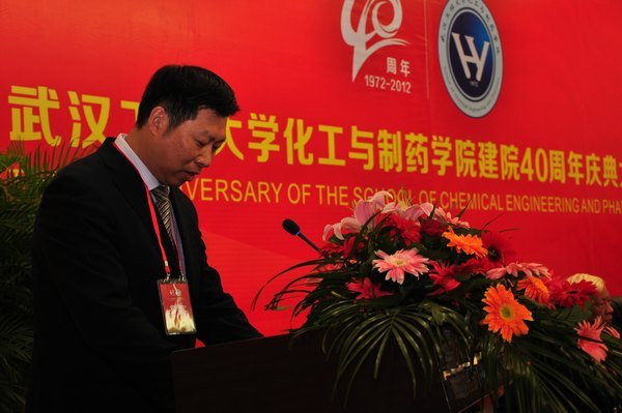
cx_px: 311
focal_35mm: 72
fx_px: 1243
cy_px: 206
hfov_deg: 28.1
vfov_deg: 18.9
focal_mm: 48
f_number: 4.8
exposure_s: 1/60
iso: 320
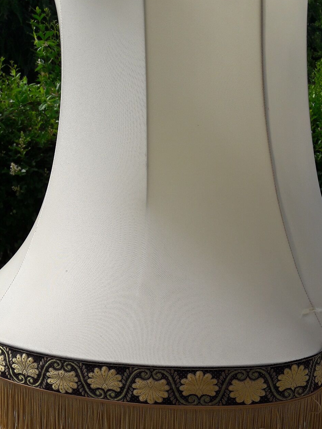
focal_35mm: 46
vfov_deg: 41.1
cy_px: 249
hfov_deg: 31.5
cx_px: 185
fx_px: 571
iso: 40
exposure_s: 1/1522
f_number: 1.9
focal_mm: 3.7
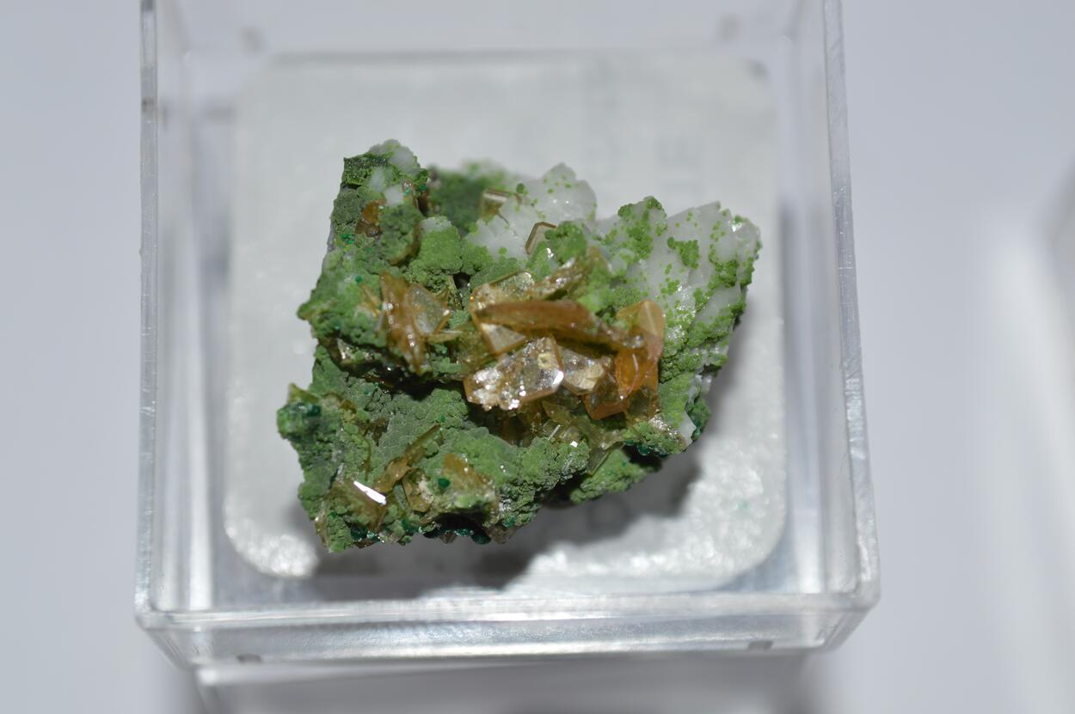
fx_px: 2461
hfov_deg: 24.6
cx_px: 538
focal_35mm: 82
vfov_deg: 16.5
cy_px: 357
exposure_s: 1/60
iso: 100
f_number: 8
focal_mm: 55
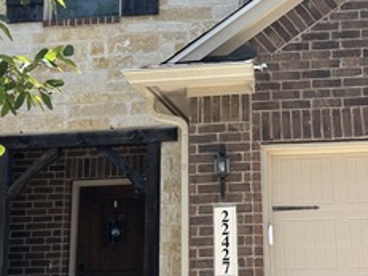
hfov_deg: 26.9
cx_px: 250
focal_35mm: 72
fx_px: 765
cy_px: 75
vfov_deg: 20.3
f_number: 1.5
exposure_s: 1/2123
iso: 50
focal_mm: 5.7
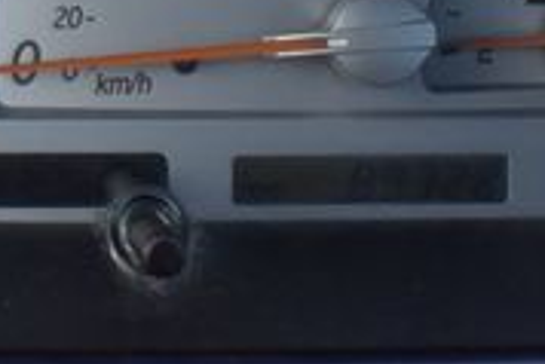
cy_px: -31
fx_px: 1470
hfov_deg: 20.3
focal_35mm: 97
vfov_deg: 13.8
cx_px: -15
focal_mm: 18
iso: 1400
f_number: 6.3
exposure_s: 1/15
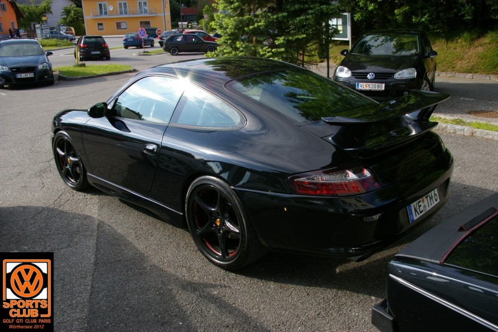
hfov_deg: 59.5
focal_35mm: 32
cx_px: 249
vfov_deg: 41.7
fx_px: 436
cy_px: 166
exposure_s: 1/180
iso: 200
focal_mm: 21
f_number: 8
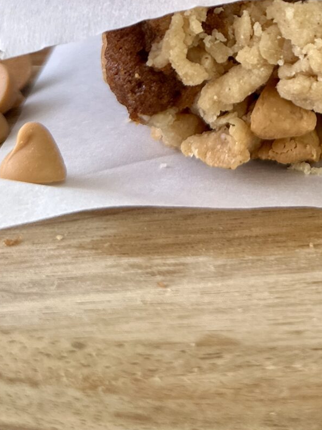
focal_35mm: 77
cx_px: 363
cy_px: -175
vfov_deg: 21.9
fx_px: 956
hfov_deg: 18.3
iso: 64
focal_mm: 6.86
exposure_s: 1/216
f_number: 1.78
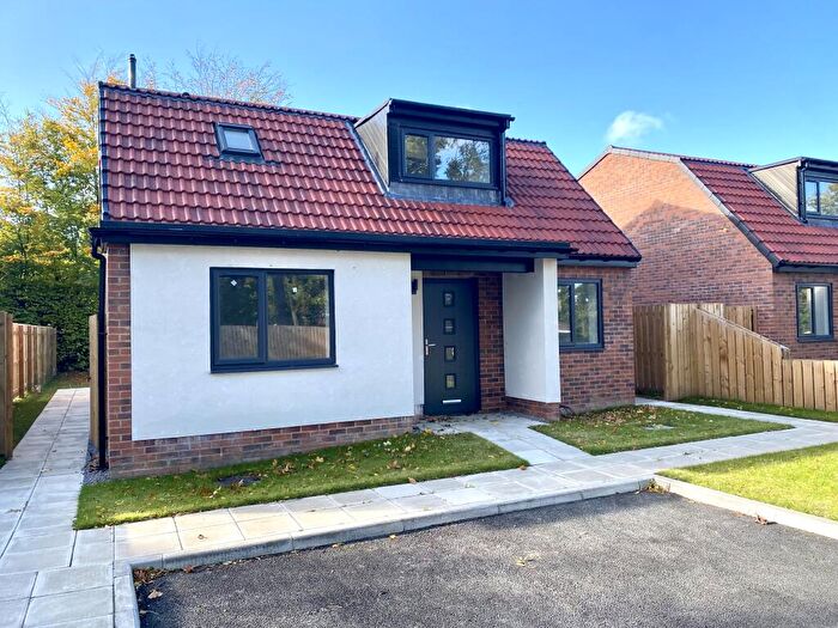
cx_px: 419
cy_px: 314
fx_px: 629
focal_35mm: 26
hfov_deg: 67.3
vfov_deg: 53.1
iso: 32
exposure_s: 1/576
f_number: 1.8
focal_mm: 4.25
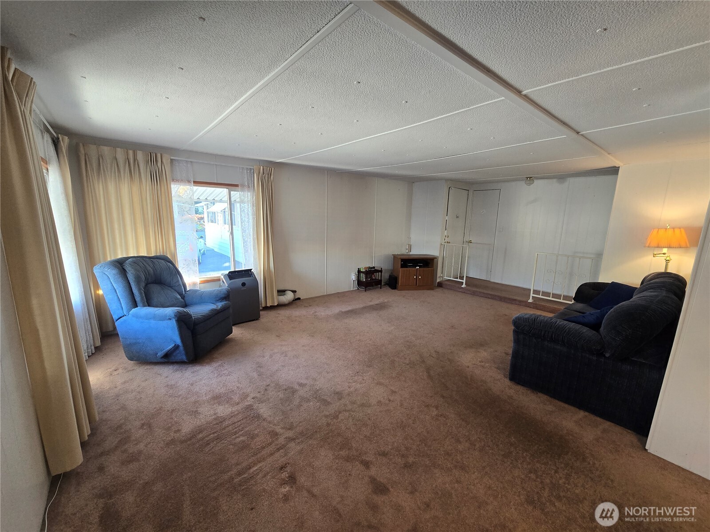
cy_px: 266
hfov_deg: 106.2
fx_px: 267
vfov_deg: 89.9
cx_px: 355
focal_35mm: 13
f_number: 2.2
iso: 160
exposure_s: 1/60
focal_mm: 2.2
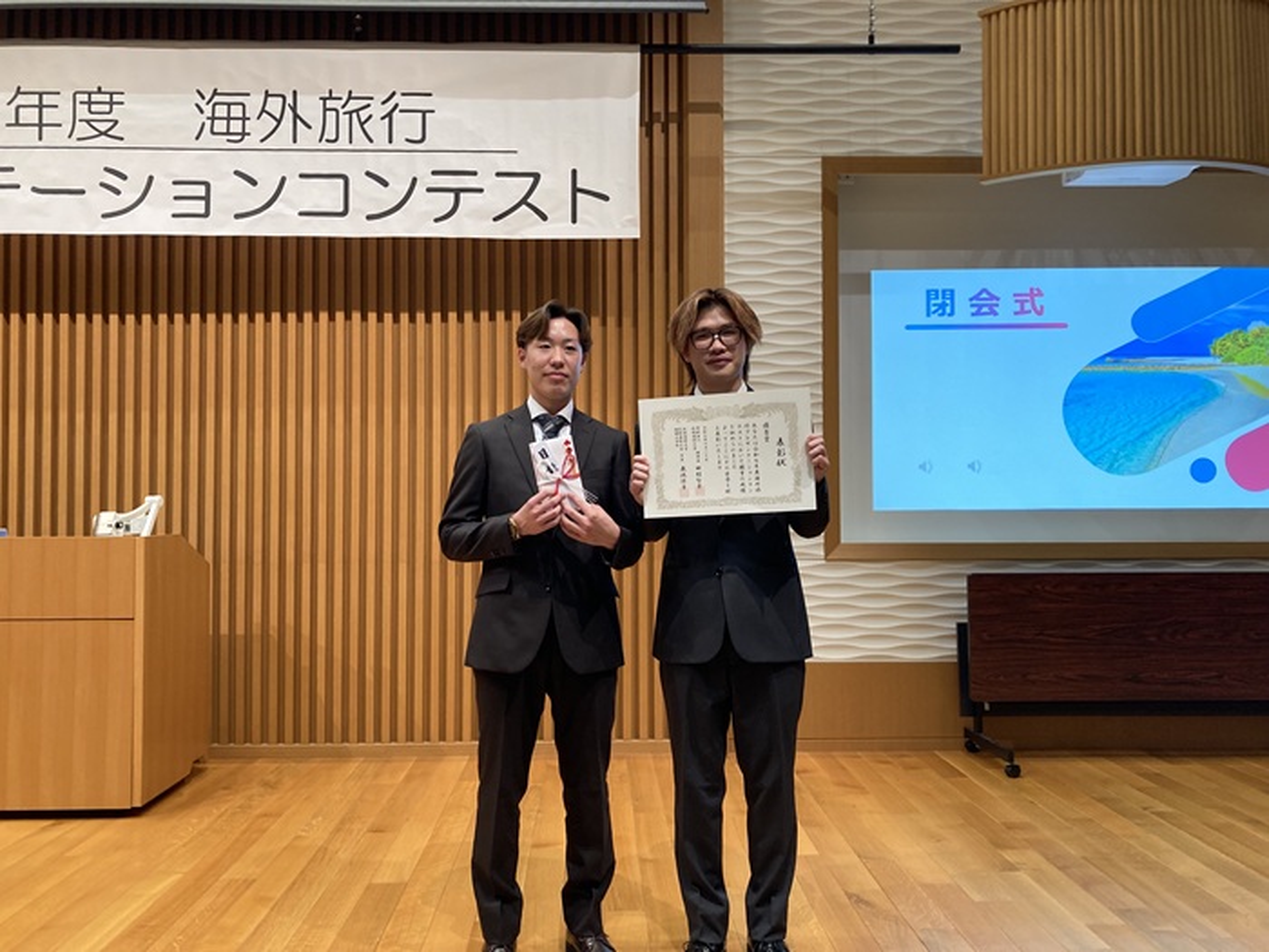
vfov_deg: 49.7
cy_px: 476
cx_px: 634
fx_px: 1026
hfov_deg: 63.4
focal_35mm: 28
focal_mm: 3.99
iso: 64
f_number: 1.8
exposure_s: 1/50
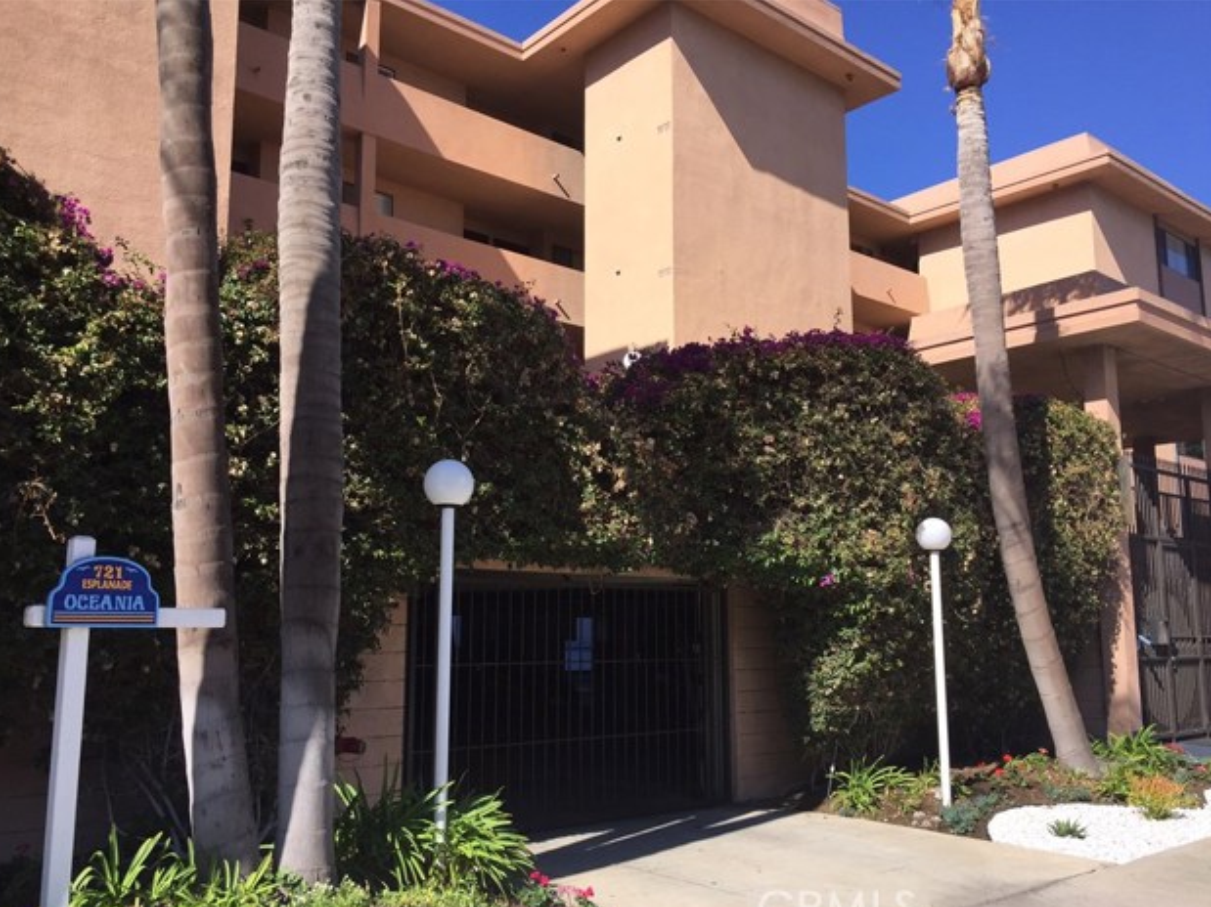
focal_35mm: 30
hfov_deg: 60.0
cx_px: 589
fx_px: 1049
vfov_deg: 46.8
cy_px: 467
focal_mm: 4.15
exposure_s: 1/1582
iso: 32
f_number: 2.2
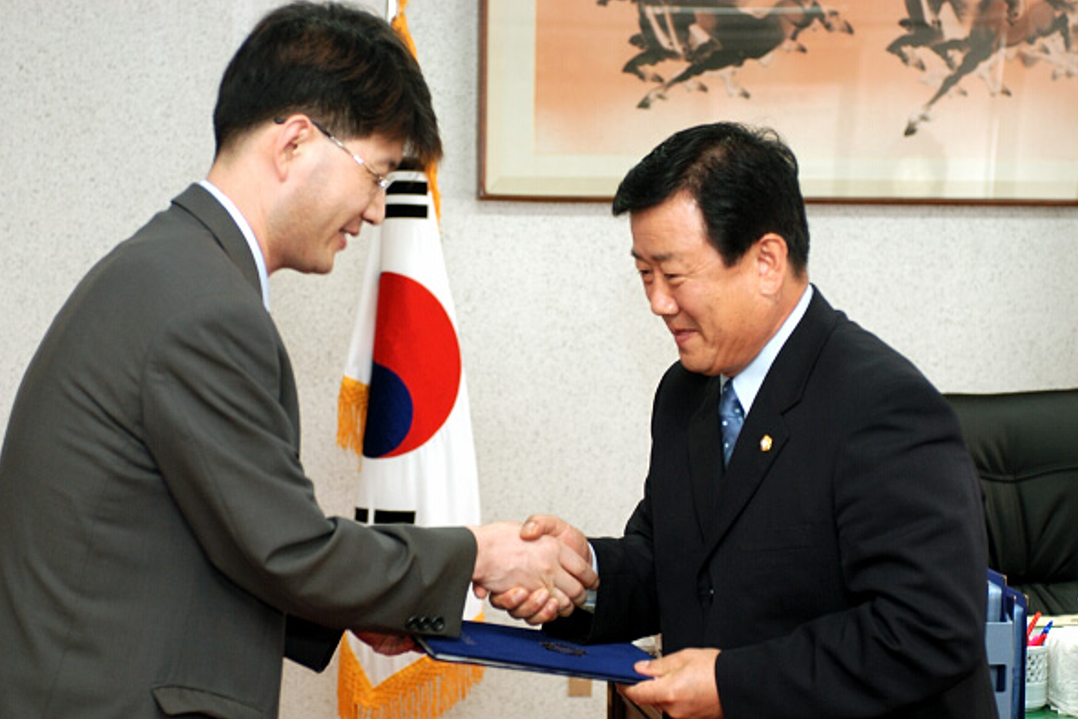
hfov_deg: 26.7
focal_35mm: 76
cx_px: 538
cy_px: 361
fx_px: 2276
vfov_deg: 17.9
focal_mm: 50
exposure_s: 1/60
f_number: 3.2
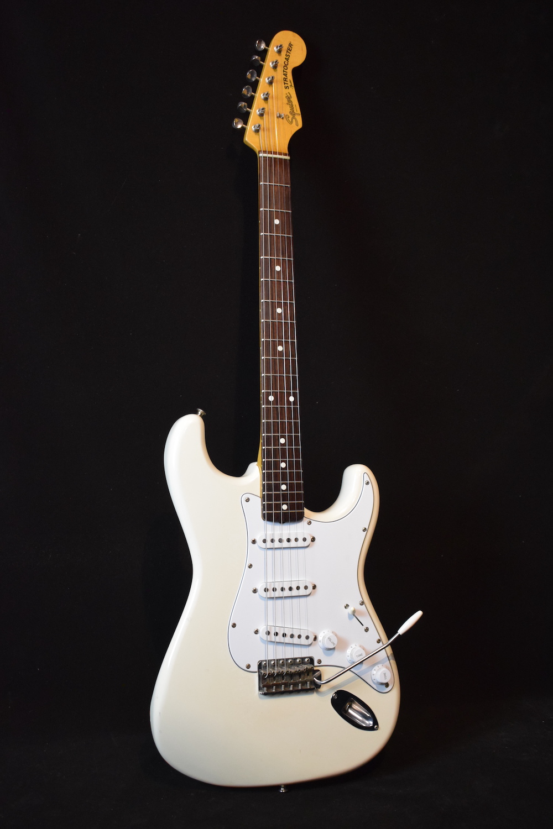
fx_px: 899
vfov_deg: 49.6
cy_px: 414
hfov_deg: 34.2
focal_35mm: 39
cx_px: 276
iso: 2200
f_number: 4
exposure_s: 1/60
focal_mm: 26
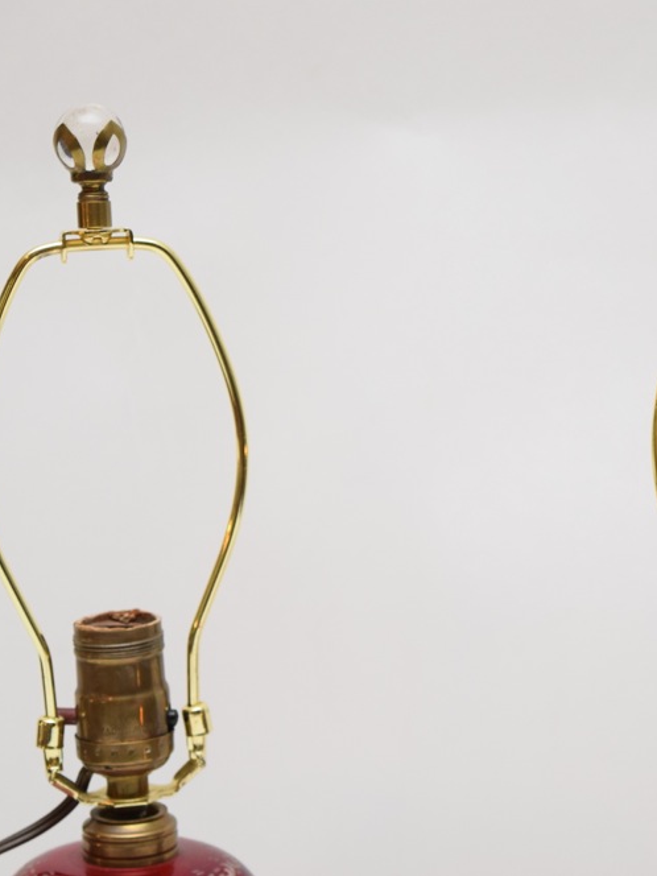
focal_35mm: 113
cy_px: 437
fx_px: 2860
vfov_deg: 17.4
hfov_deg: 13.1
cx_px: 433
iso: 800
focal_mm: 52
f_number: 5.6
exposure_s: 1/60
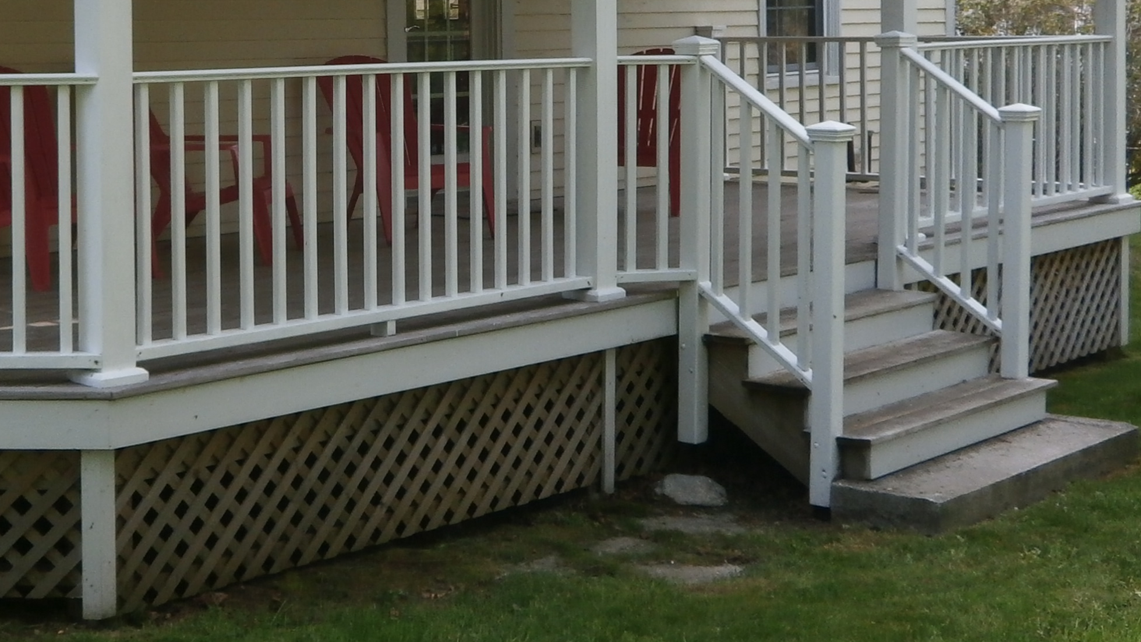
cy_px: 108
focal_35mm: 62
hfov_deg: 33.4
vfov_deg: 19.2
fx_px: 1876
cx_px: 336
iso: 100
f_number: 2.8
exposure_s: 1/500
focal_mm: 4.7
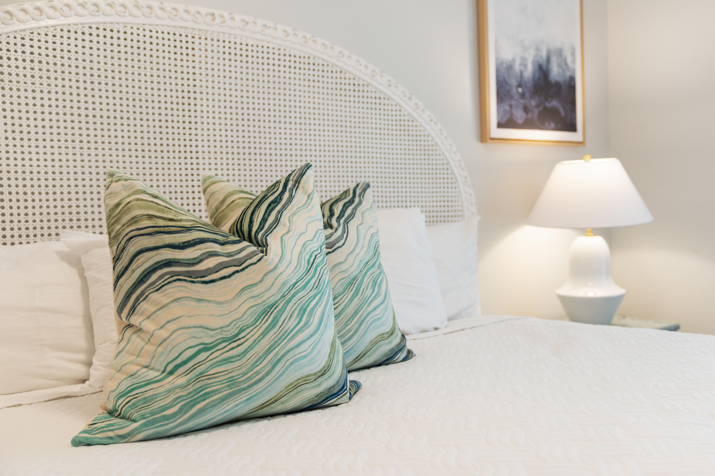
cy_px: 244
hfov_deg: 53.0
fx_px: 715
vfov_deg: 36.9
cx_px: 401
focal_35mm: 36
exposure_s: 1/125
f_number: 2.8
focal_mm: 32
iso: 320
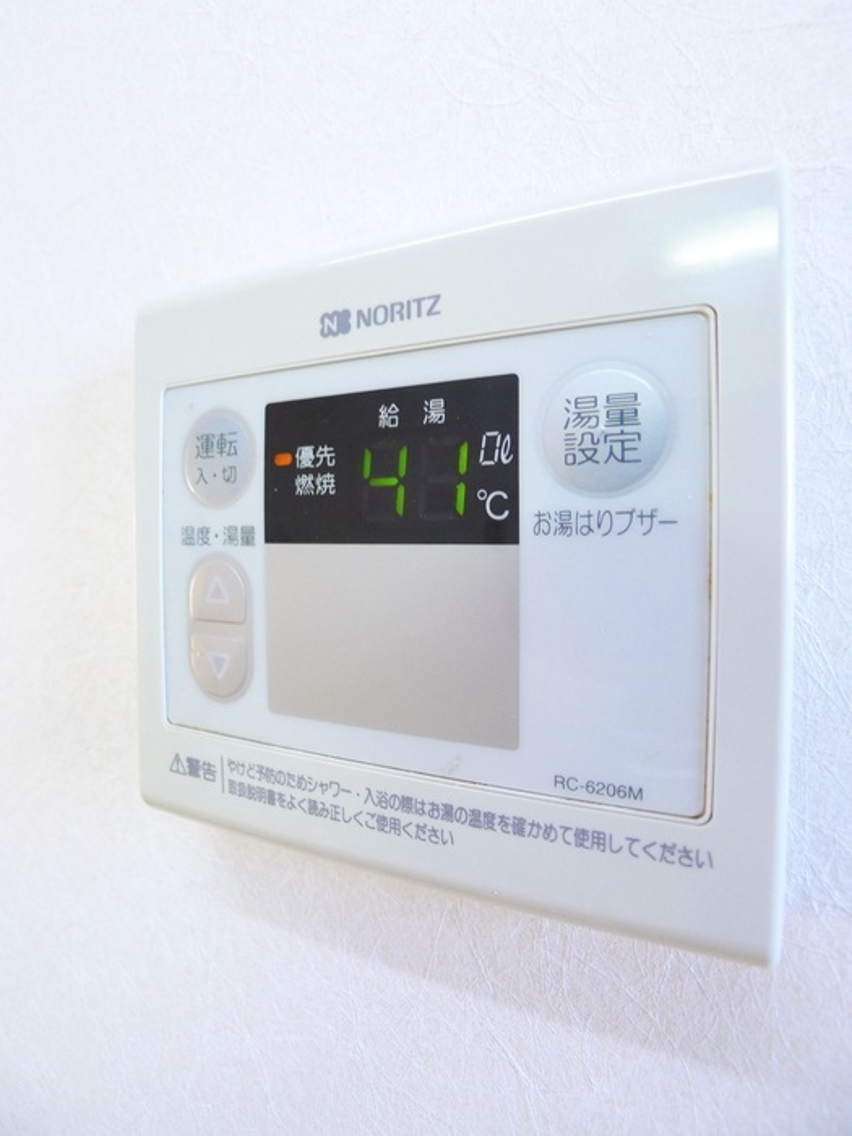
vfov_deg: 71.6
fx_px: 788
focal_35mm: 24
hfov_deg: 56.8
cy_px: 568
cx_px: 426
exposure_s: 1/60
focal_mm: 5.1
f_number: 2
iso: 250
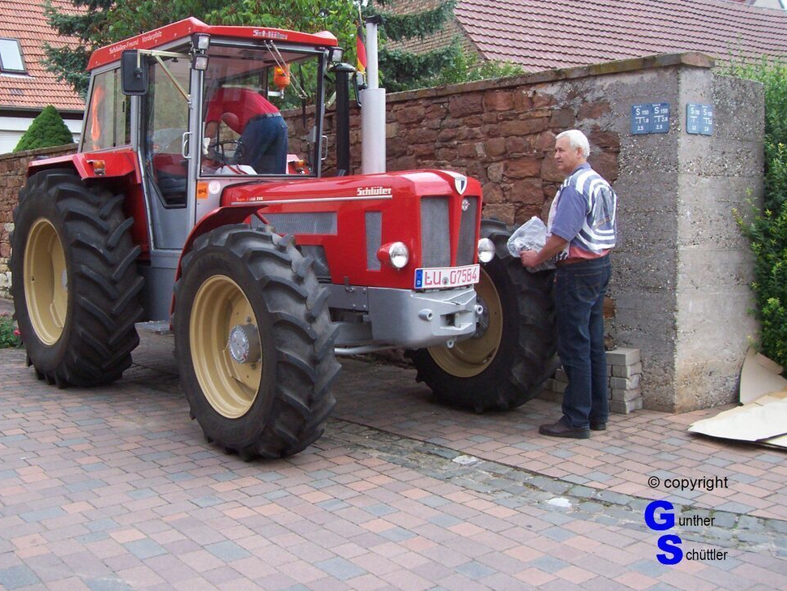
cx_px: 321
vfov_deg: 34.3
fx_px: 955
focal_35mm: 42
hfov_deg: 44.6
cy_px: 262
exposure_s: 1/466
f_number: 2.7
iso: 80
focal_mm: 5.6
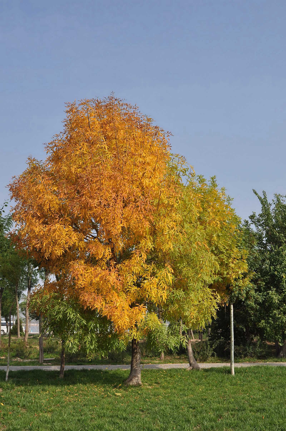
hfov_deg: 31.8
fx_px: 502
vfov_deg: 46.4
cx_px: 143
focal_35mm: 42
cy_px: 216
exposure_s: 1/800
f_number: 8
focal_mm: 28
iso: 200
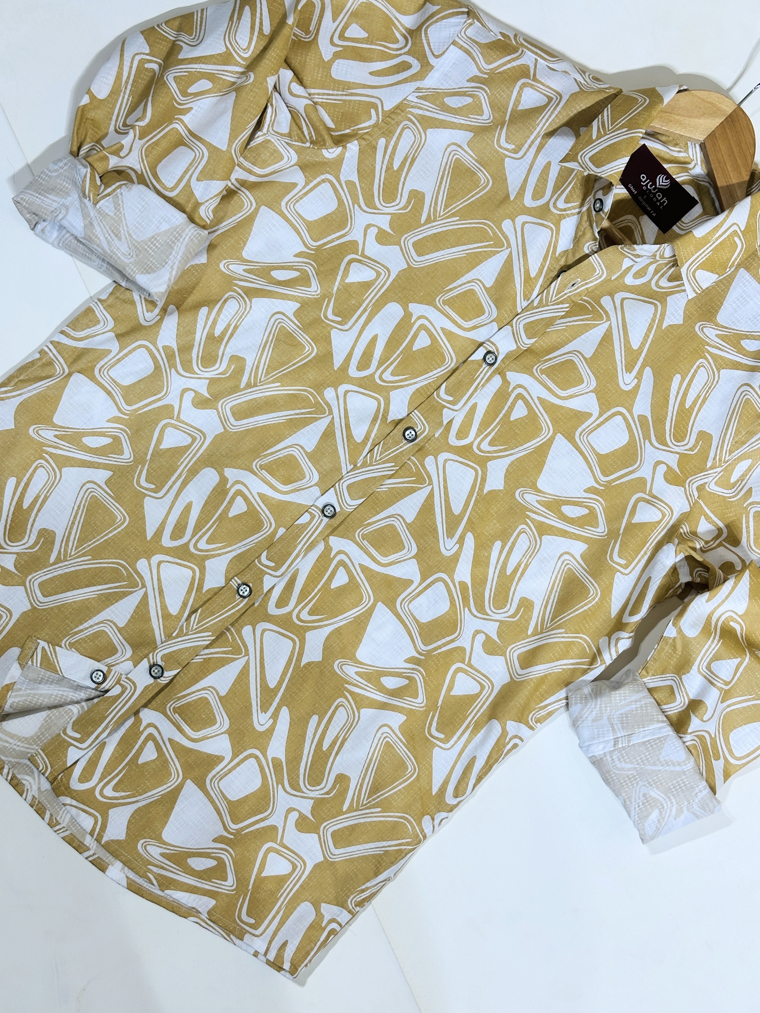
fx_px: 1405
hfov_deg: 30.3
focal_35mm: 48
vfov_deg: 39.7
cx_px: 380
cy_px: 506
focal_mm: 6.86
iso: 50
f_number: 1.78
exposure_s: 1/176
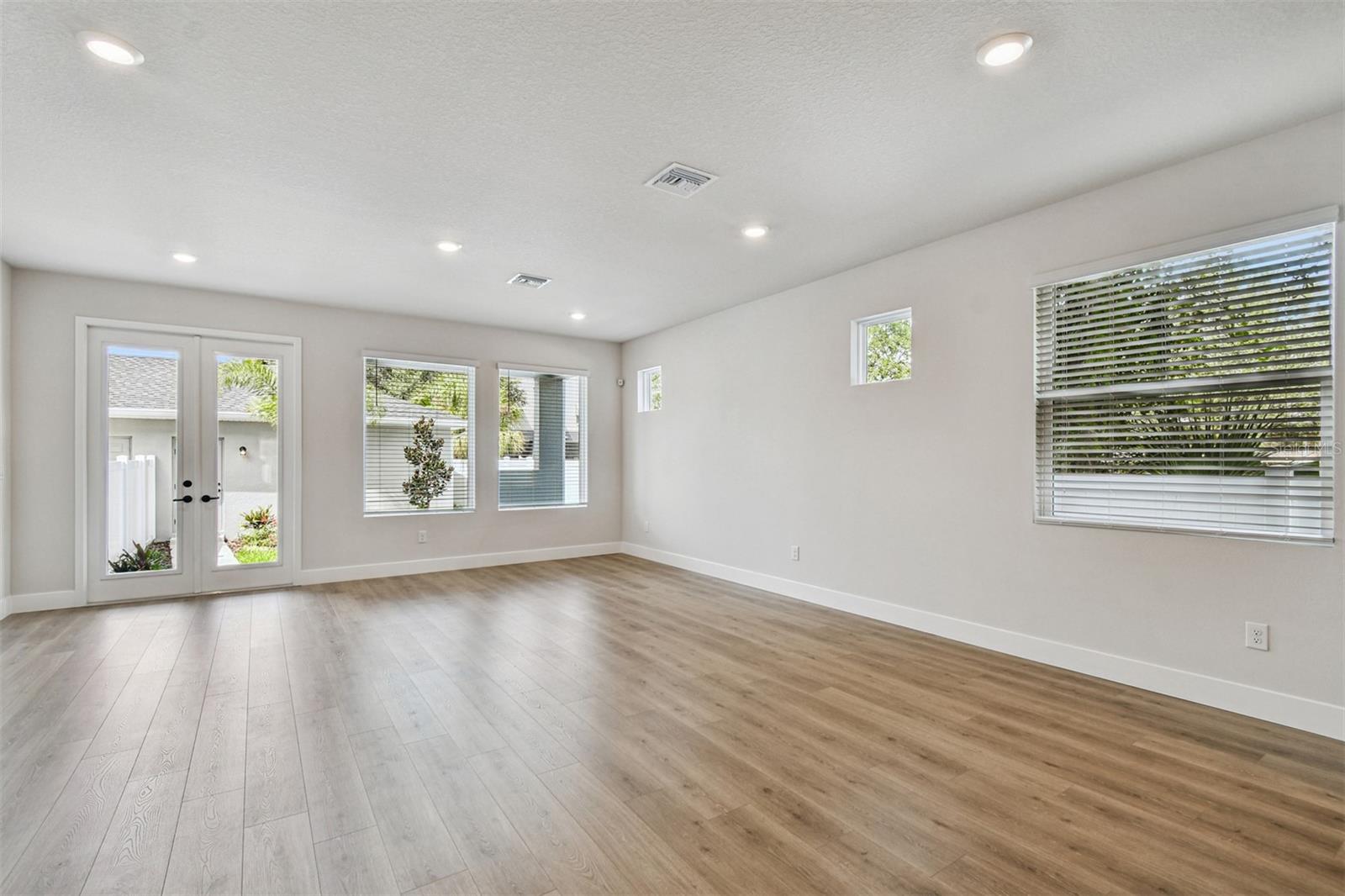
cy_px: 448
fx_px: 560
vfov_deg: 77.3
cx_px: 672
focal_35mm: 15
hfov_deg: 100.4
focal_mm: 10
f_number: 7.1
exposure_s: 1/30
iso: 100
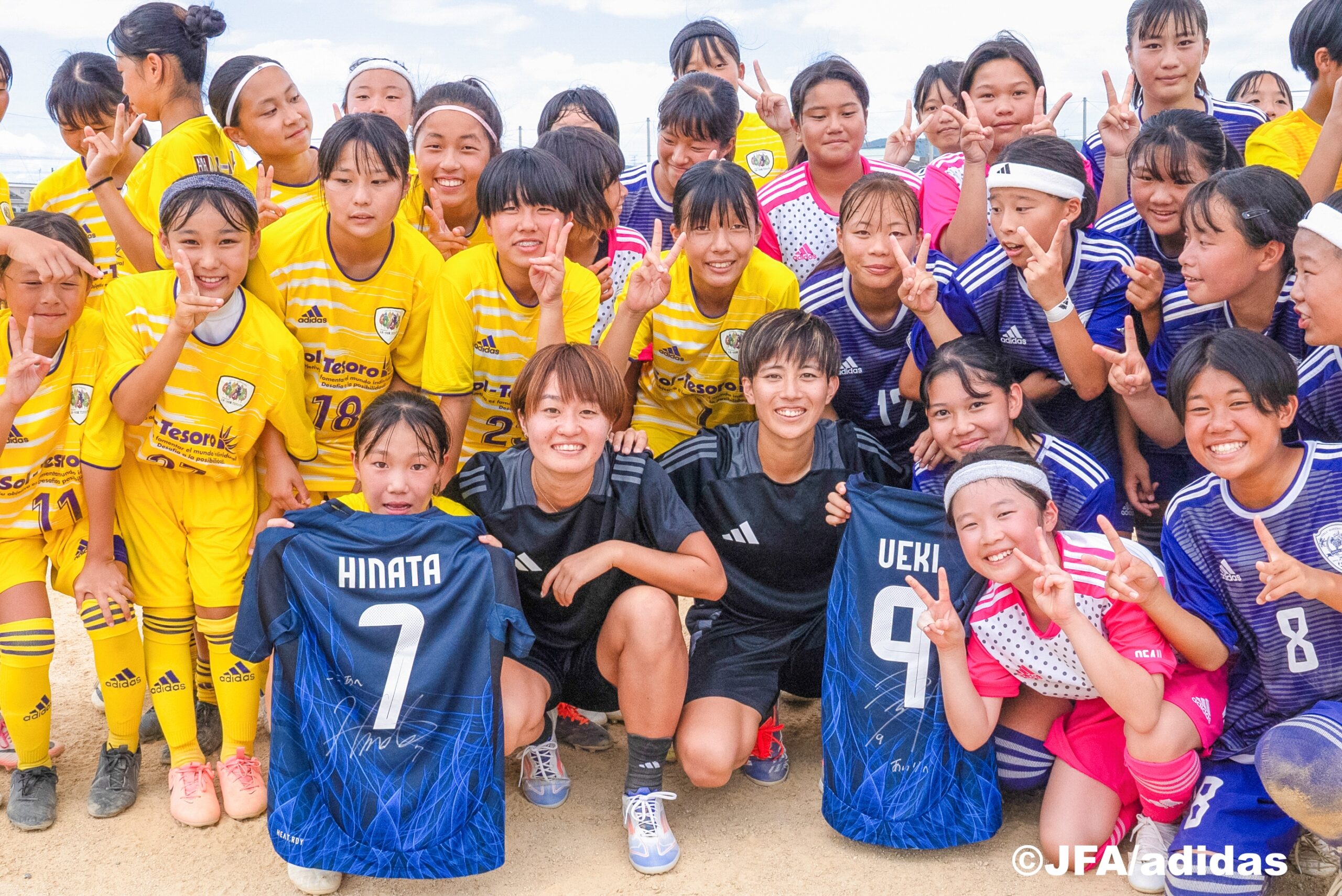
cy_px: 448
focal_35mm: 36
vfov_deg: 36.9
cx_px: 671
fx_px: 1342
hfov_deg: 53.1
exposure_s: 1/320
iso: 800
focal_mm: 24
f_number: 10
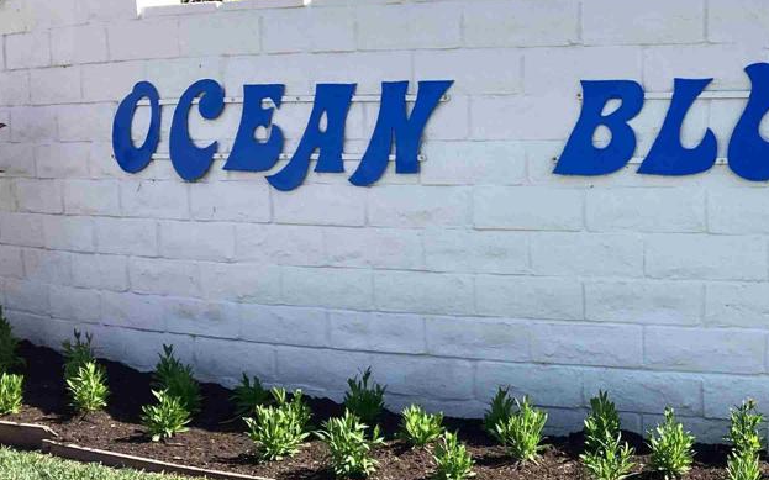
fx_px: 1131
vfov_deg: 23.8
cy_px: 344
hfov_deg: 36.2
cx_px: 623
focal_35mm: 54
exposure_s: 1/604
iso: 25
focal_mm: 3.3
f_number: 2.4
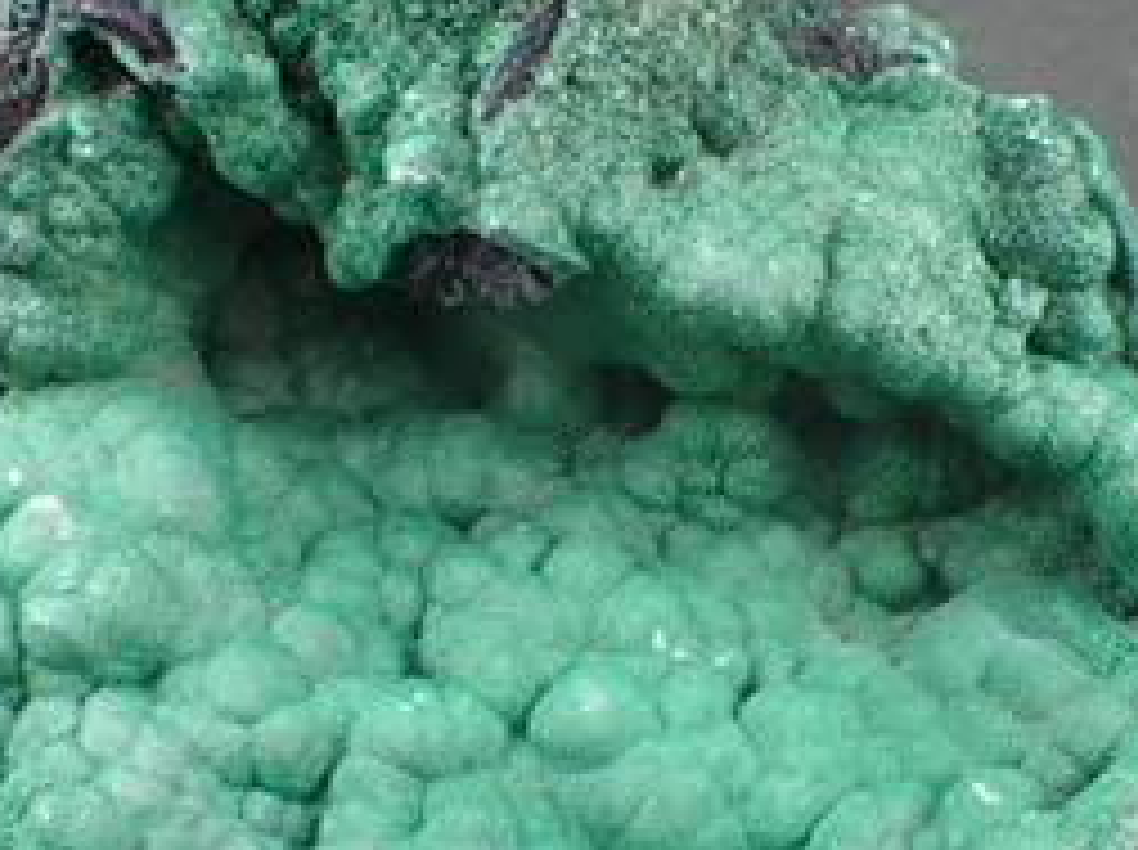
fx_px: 2495
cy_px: 495
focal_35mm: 76
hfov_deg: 25.7
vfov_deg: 19.3
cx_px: 625
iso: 100
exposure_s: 1/125
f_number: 2.3
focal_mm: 5.5
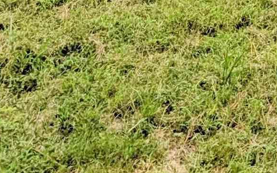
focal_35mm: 67
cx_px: 303
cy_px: -228
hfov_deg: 28.0
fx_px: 506
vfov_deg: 14.1
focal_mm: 2.02
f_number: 1.7
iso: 53
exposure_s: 1/4184
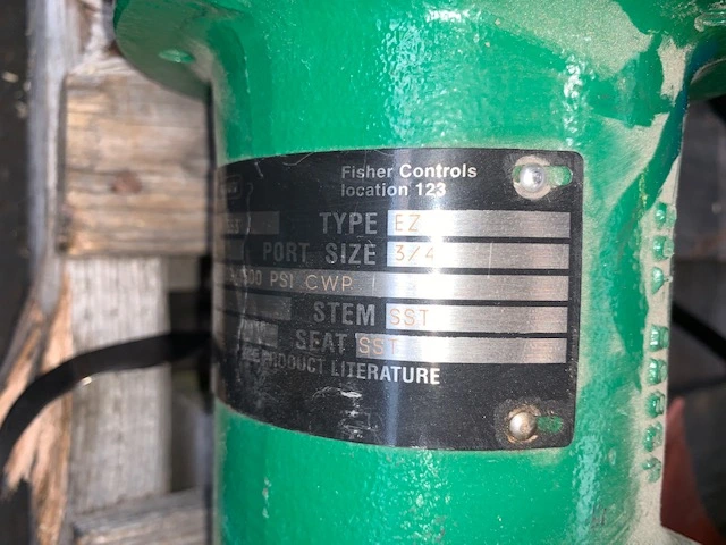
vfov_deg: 53.1
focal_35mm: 26
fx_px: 545
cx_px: 363
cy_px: 272
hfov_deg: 67.3
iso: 25
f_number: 1.8
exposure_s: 1/56
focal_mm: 4.25
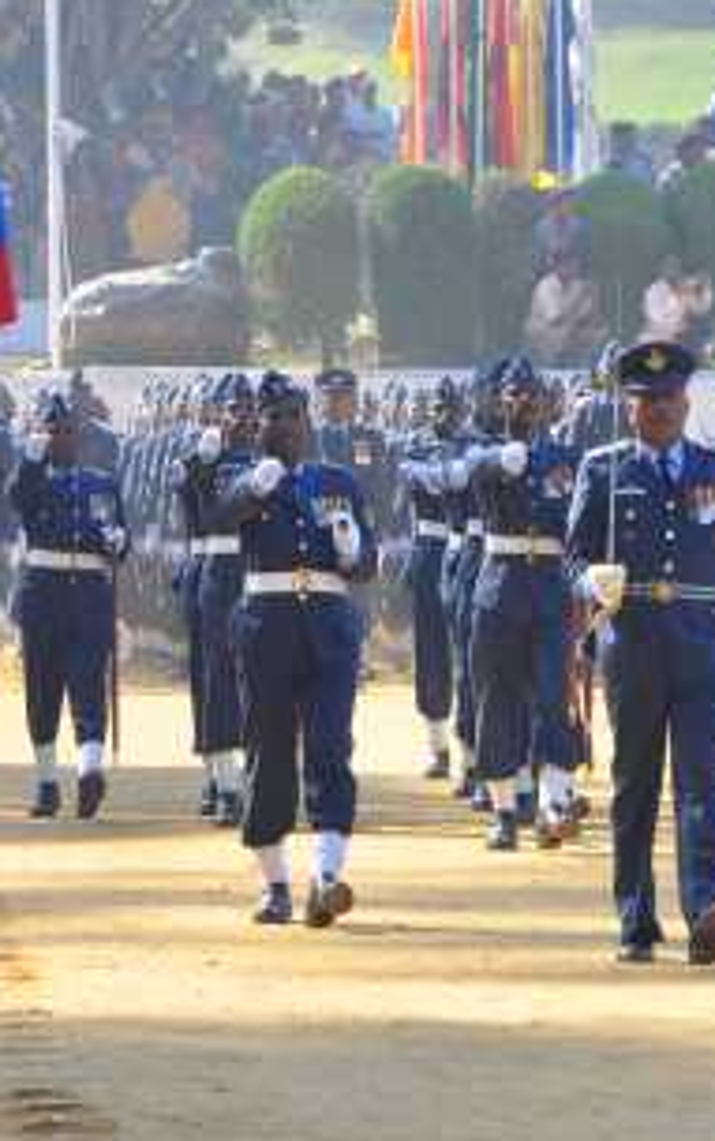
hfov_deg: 4.2
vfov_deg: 6.7
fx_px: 9807
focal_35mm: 315
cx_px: 636
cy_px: 550
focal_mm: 105
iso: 200
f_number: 10
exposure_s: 1/125
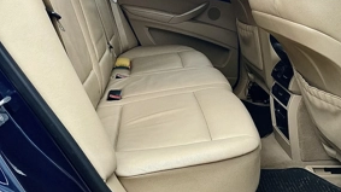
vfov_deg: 28.0
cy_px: 4
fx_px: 362
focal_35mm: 40
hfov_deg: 50.5
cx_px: 180
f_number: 1.6
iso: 200
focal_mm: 4.2
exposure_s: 1/60
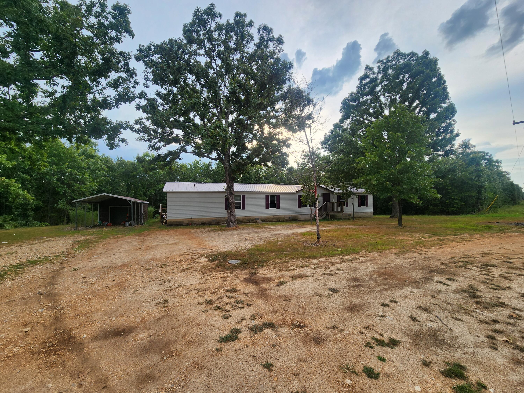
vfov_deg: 89.9
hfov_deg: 106.2
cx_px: 262
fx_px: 197
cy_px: 196
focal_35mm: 13
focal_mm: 2.2
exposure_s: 1/650
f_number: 2.2
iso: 50
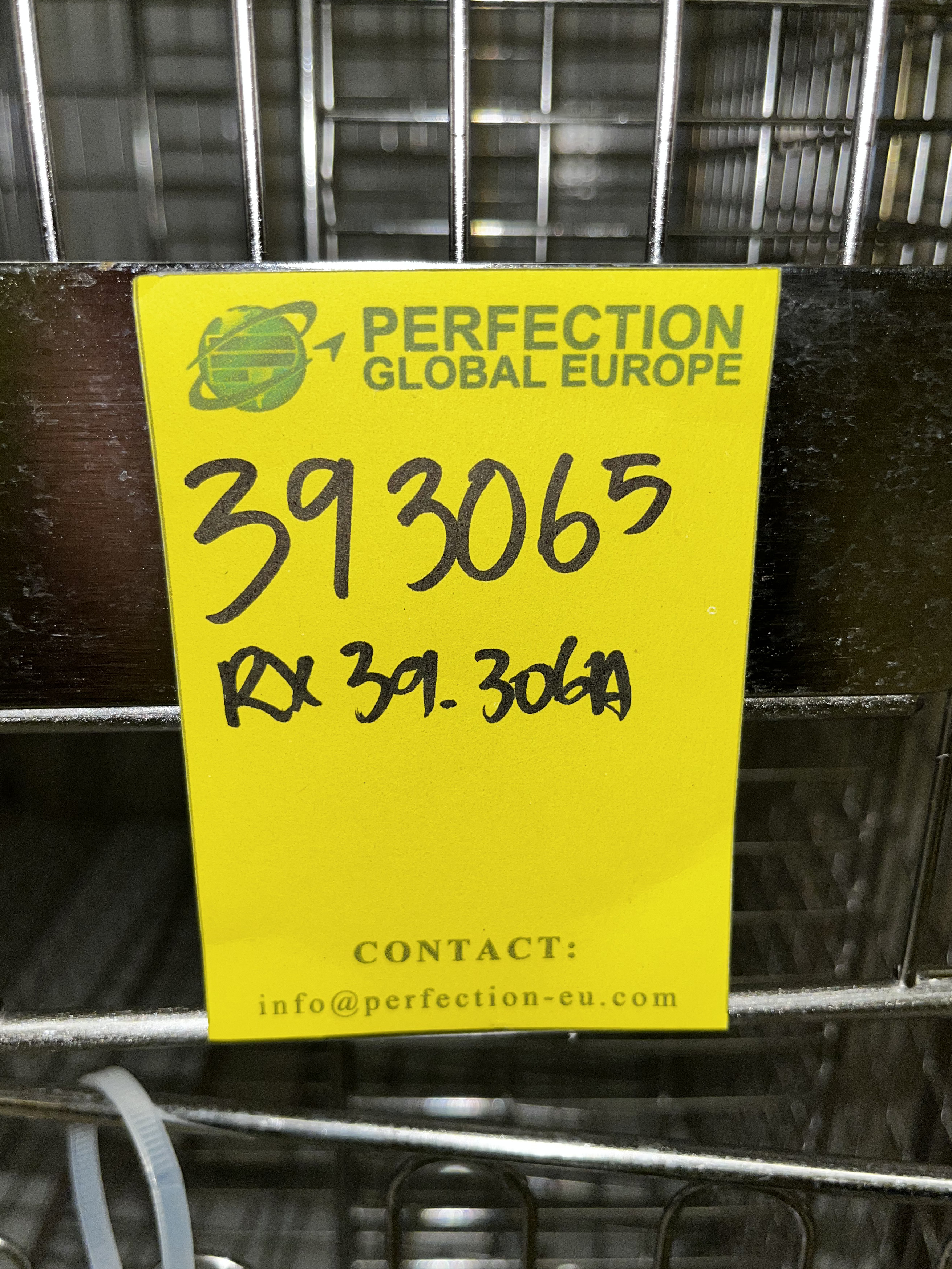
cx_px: 459
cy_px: 672
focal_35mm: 30
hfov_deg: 46.8
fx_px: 1100
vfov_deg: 59.9
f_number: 1.6
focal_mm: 5.1
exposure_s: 1/858
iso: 32
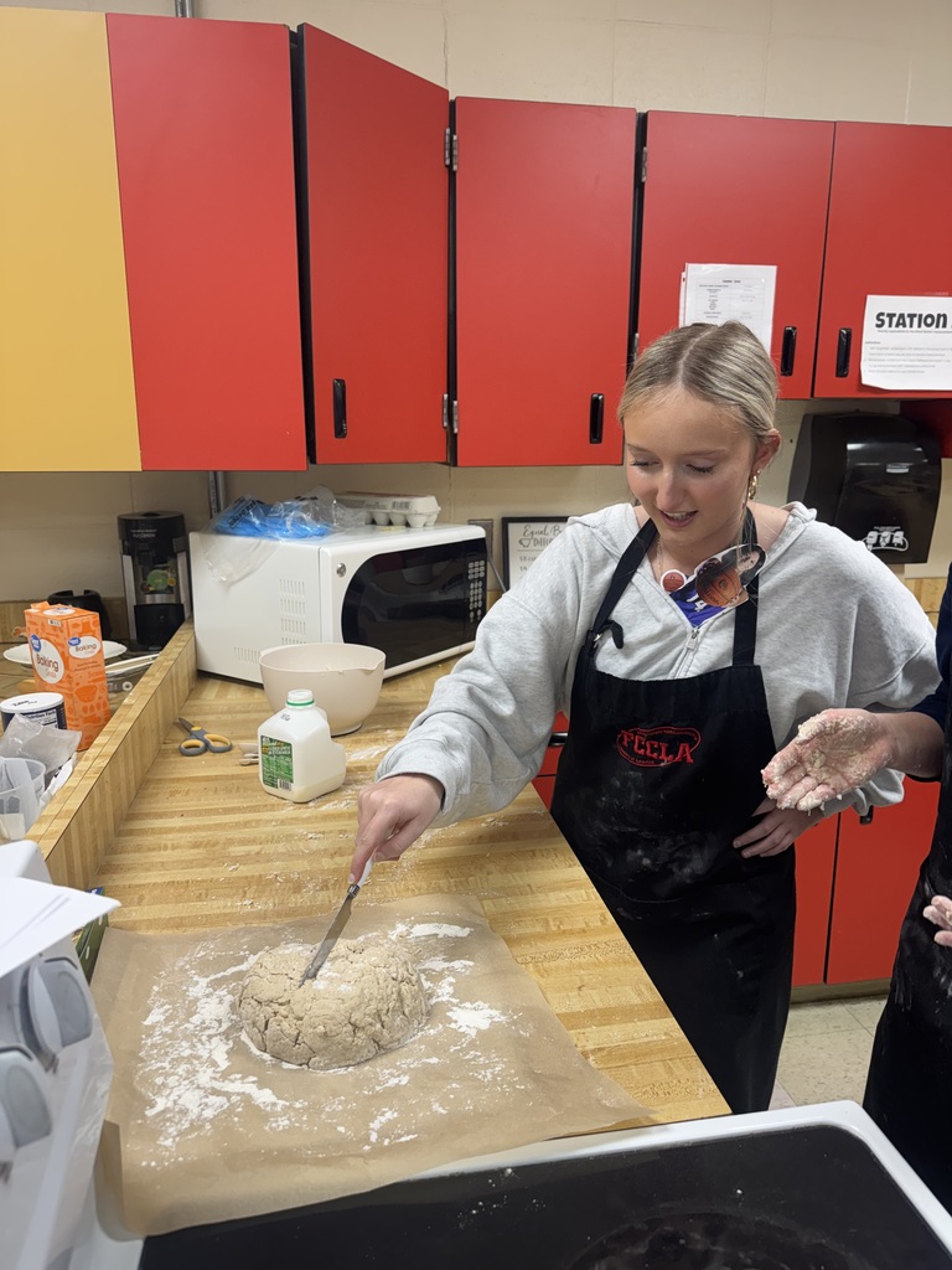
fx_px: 880
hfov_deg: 56.8
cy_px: 635
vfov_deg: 71.6
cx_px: 476
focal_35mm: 24
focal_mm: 6.76
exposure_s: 1/120
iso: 125
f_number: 1.78
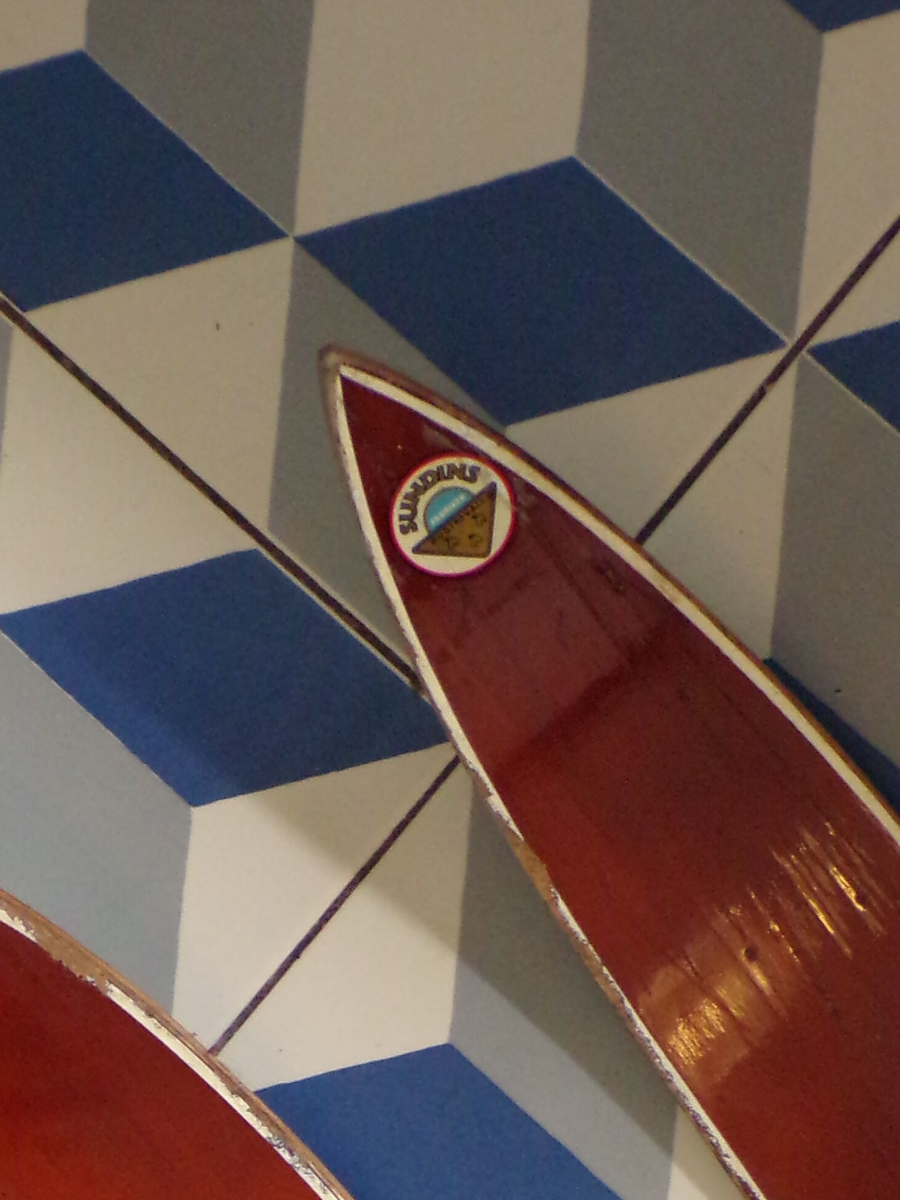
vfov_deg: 12.6
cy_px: 1396
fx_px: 5305
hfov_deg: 9.7
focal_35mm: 153
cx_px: 604
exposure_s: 1/25
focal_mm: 11.6
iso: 400
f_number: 3.8
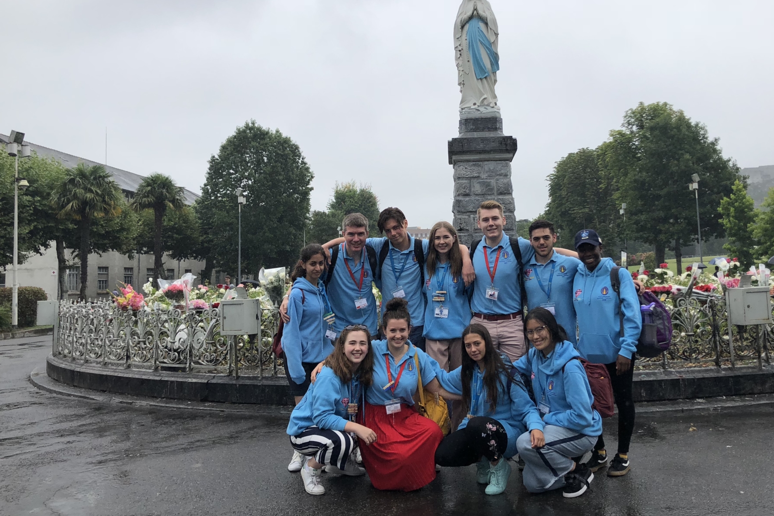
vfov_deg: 39.9
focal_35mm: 33
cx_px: 437
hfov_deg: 57.0
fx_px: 710
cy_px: 229
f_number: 1.8
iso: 20
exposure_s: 1/1171
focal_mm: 3.99
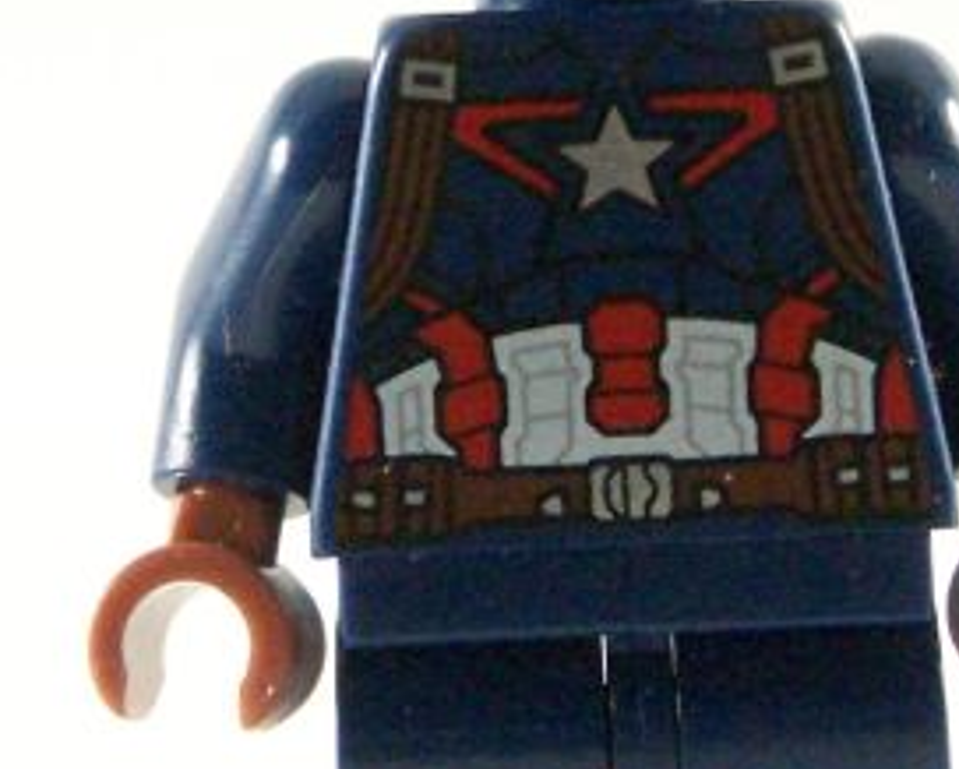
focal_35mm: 345
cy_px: 310
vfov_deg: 4.5
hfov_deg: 5.6
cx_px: 673
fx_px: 9799
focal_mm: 15.6
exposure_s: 1/60
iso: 400
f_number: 3.6
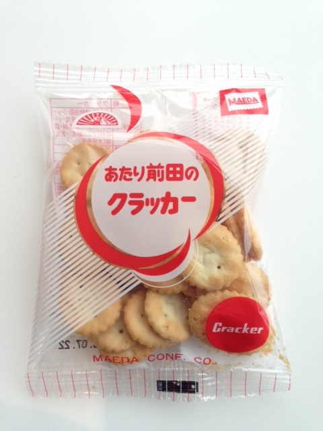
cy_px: 216
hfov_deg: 42.9
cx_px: 162
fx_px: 411
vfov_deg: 55.4
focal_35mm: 33
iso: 50
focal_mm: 4.13
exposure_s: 1/270
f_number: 2.4
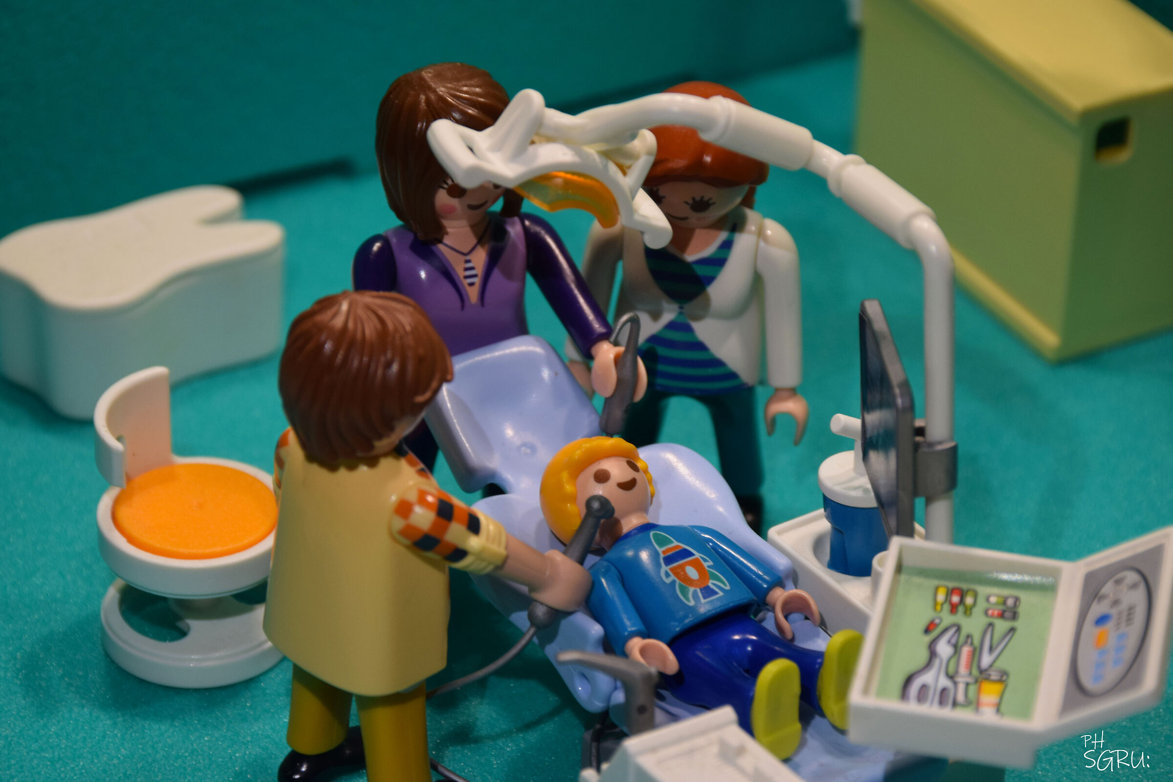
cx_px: 586
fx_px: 4154
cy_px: 391
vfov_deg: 10.8
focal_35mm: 128
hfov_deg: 16.1
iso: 500
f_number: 9
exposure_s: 1/15
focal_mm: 85
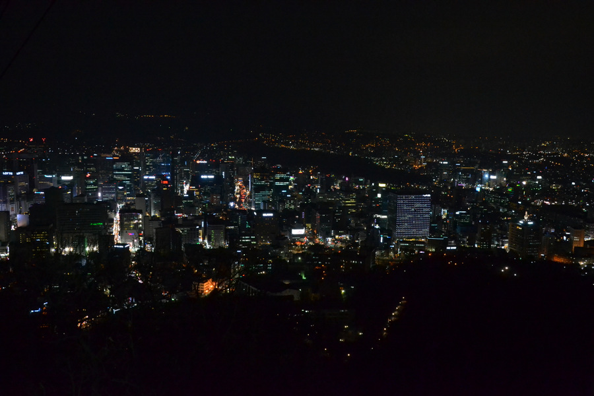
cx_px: 297
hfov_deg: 57.2
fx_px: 544
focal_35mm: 33
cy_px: 198
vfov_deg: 40.0
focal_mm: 22
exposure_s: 1/30
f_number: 5.6
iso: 3200
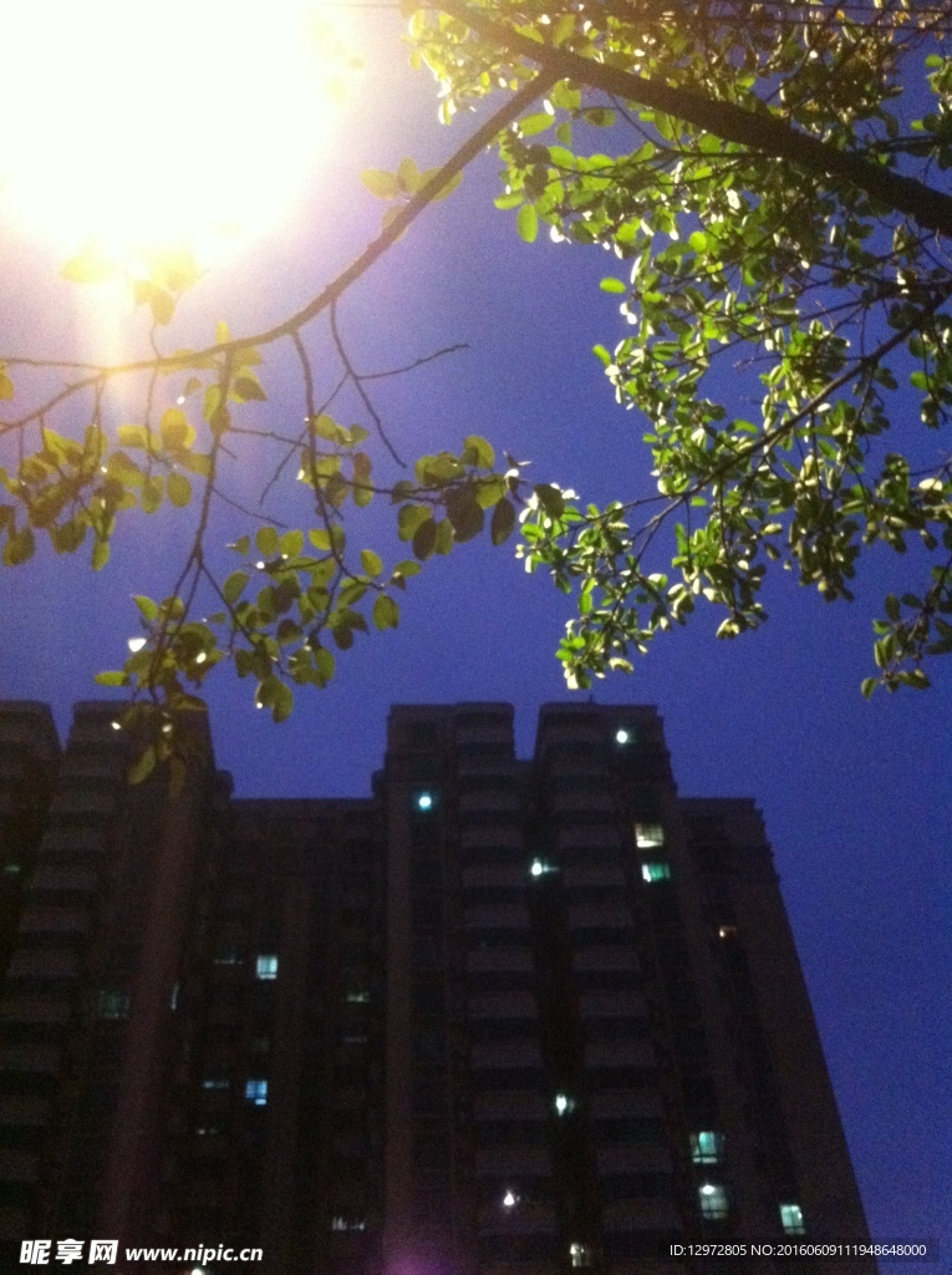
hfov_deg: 40.6
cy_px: 638
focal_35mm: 35
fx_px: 1287
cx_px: 476
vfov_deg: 52.7
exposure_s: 1/15
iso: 1000
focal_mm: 3.85
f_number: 2.8
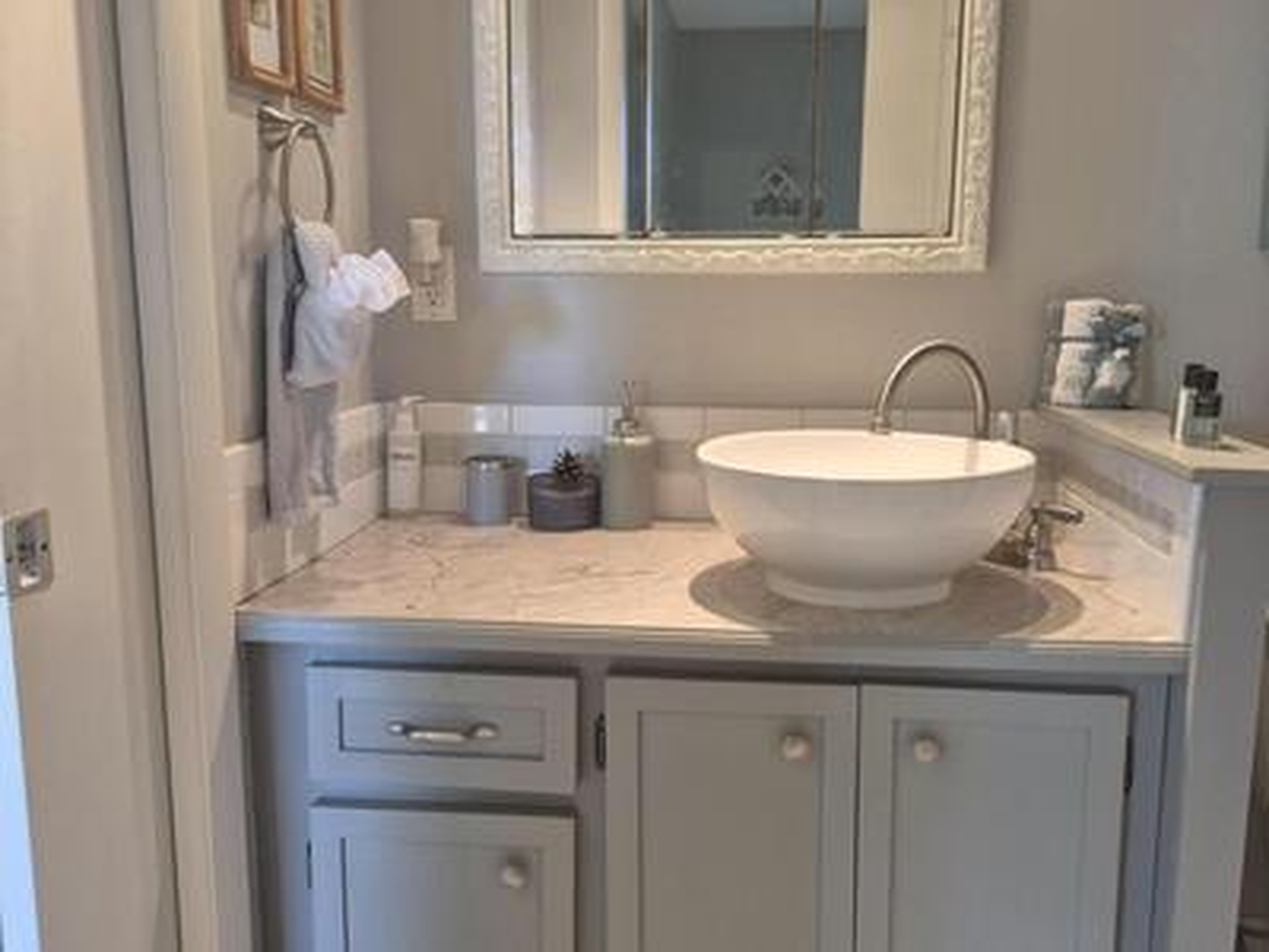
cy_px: 476
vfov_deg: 58.9
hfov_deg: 73.9
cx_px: 634
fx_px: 843
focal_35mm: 23
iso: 320
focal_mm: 5.4
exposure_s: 1/120
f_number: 1.8
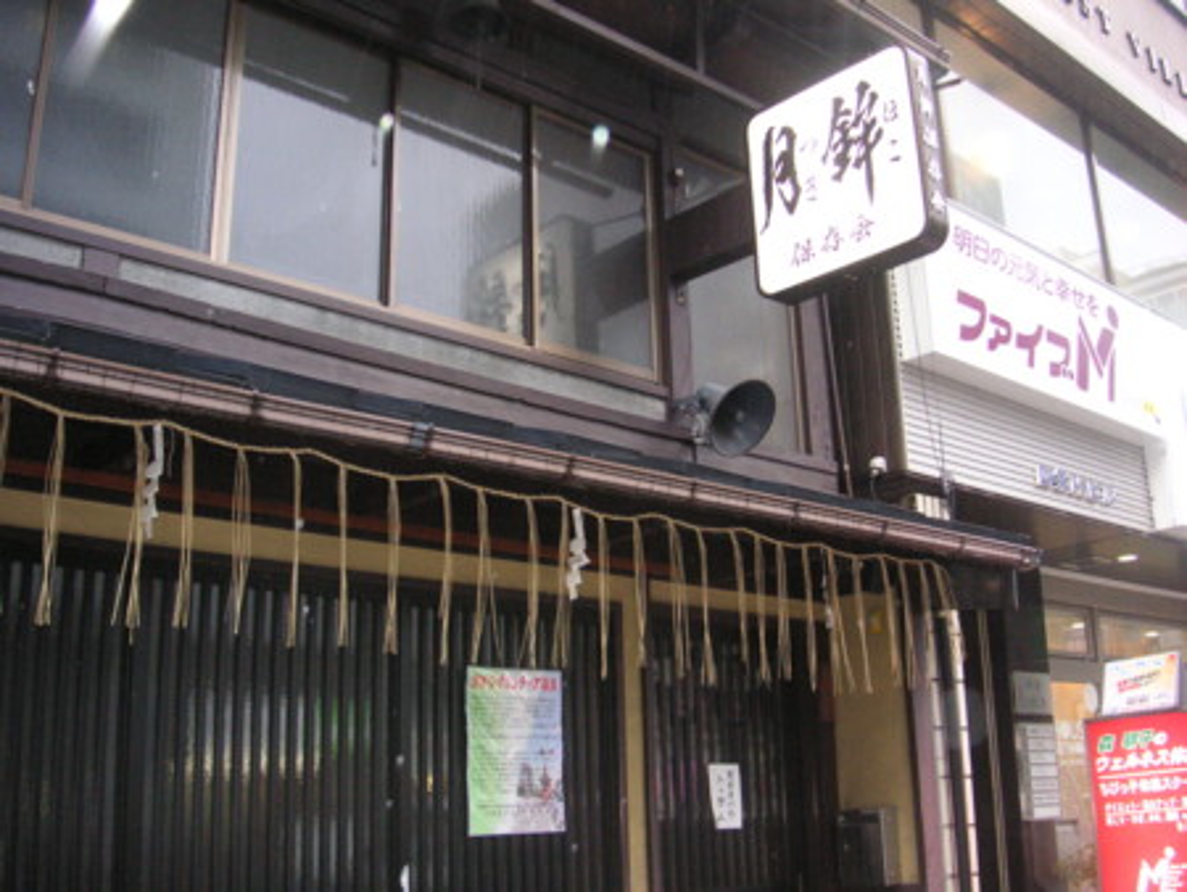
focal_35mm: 37
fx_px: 1269
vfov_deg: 38.7
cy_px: 446
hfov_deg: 50.1
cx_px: 594
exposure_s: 1/45
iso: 160
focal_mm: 6.1
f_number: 2.8
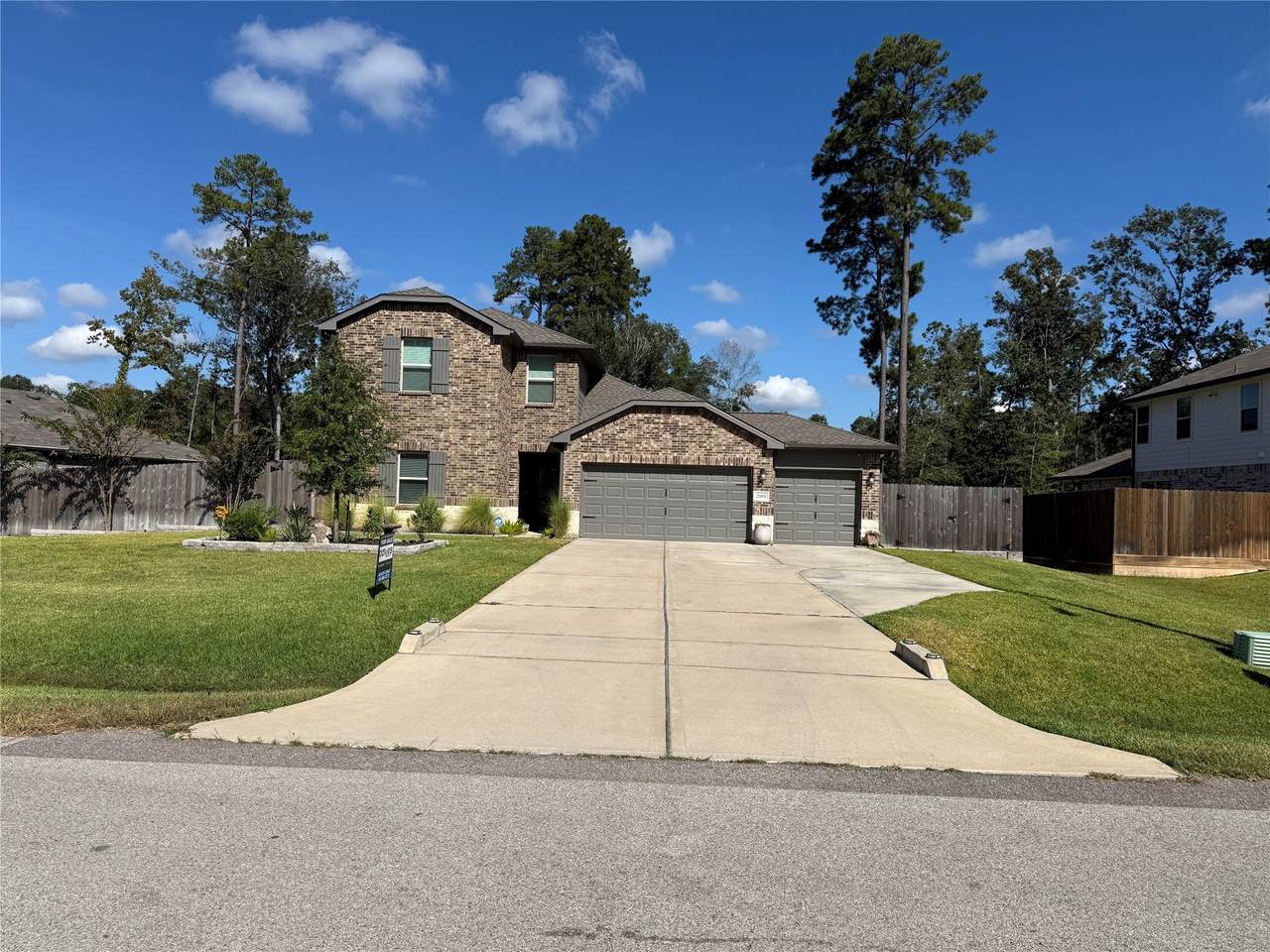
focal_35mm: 24
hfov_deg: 71.6
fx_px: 881
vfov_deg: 56.8
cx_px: 635
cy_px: 476
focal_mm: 6.76
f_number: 1.78
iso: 80
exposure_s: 1/8130
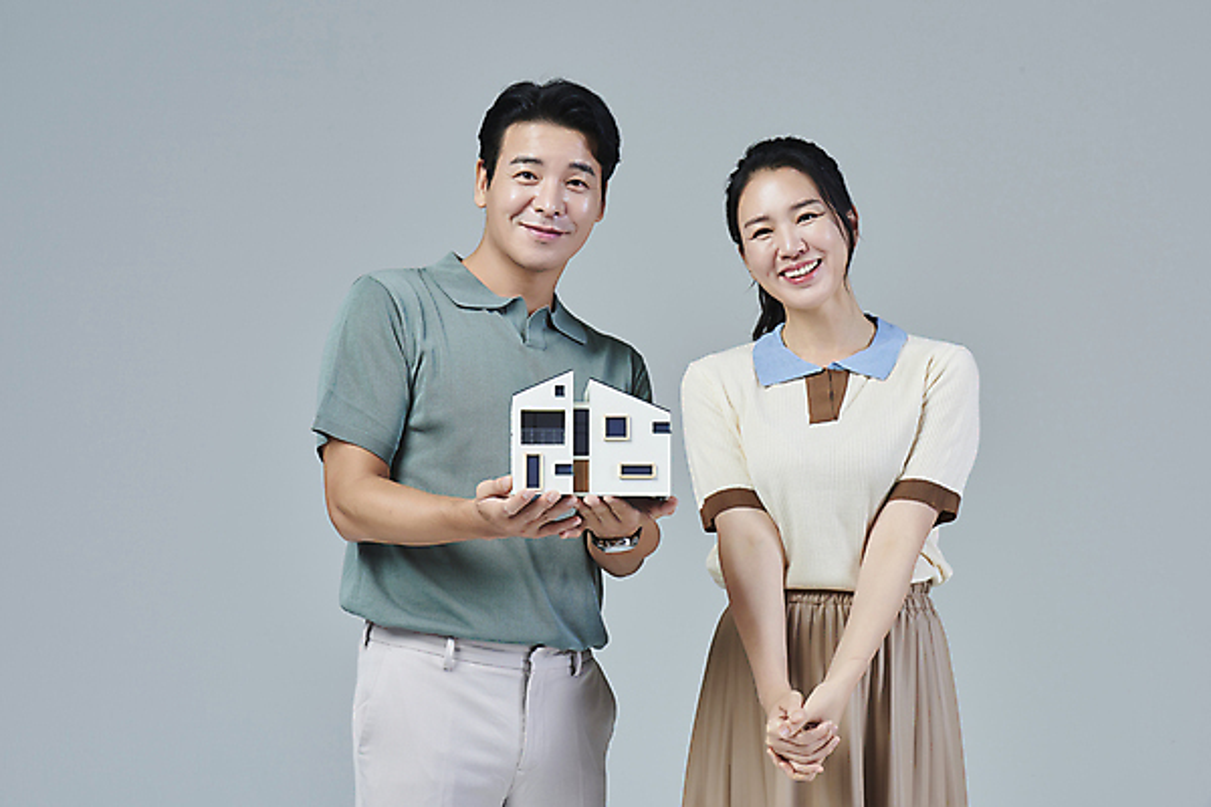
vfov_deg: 13.4
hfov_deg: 20.0
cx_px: 606
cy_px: 404
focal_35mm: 102
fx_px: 3431
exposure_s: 1/125
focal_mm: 102
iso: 100
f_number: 14
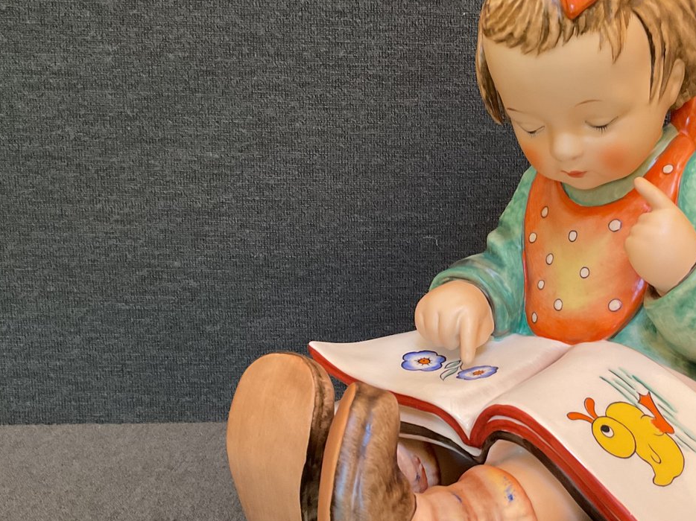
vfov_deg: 30.8
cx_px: 531
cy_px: 286
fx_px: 945
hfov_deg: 39.2
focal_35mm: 47
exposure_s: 1/40
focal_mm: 3
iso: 250
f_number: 1.8
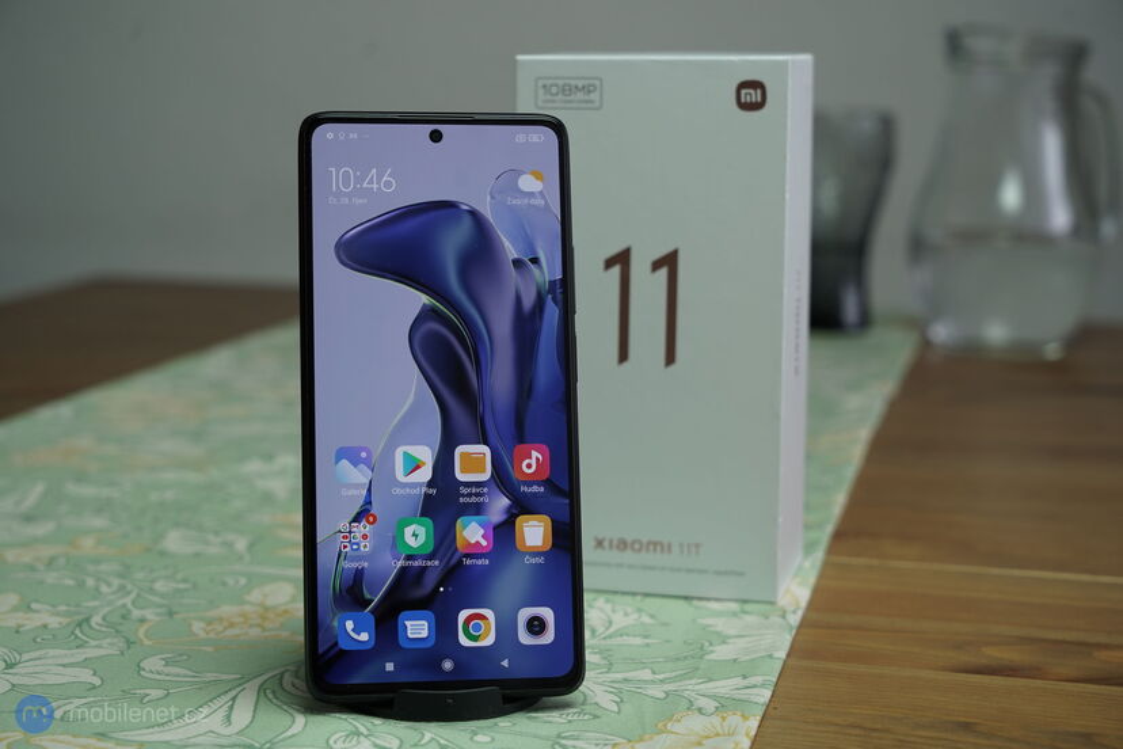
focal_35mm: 62
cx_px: 562
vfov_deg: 21.9
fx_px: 1934
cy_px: 374
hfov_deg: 32.4
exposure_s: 1/125
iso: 400
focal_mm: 62
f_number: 6.3
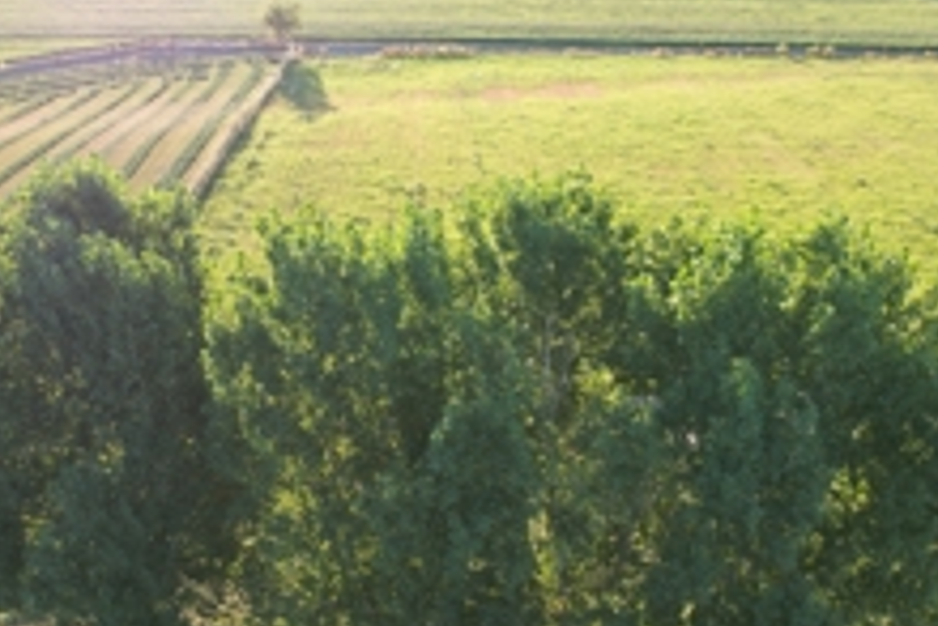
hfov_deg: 43.5
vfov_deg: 29.9
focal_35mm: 45
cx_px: 435
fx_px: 1173
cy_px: 362
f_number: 2.8
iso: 100
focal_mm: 8.38
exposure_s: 1/250
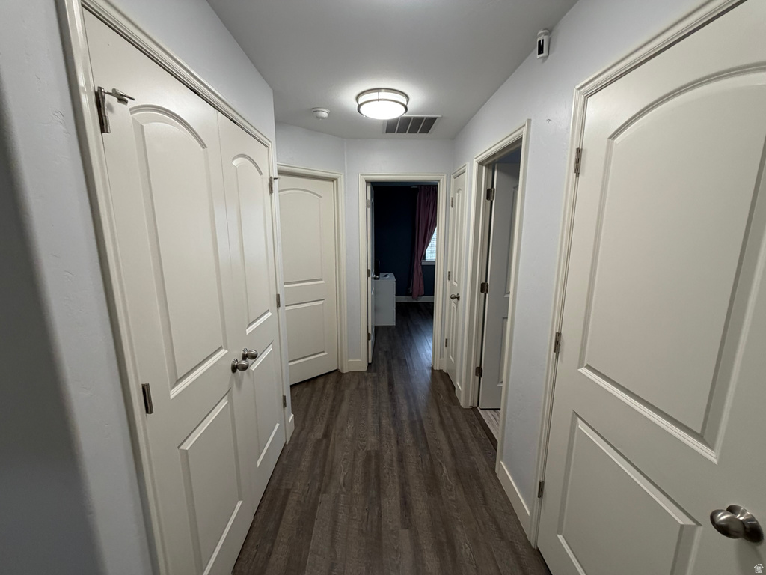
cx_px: 383
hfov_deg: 102.1
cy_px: 288
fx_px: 310
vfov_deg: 85.7
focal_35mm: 14
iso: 200
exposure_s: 1/120
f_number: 2.2
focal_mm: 2.22
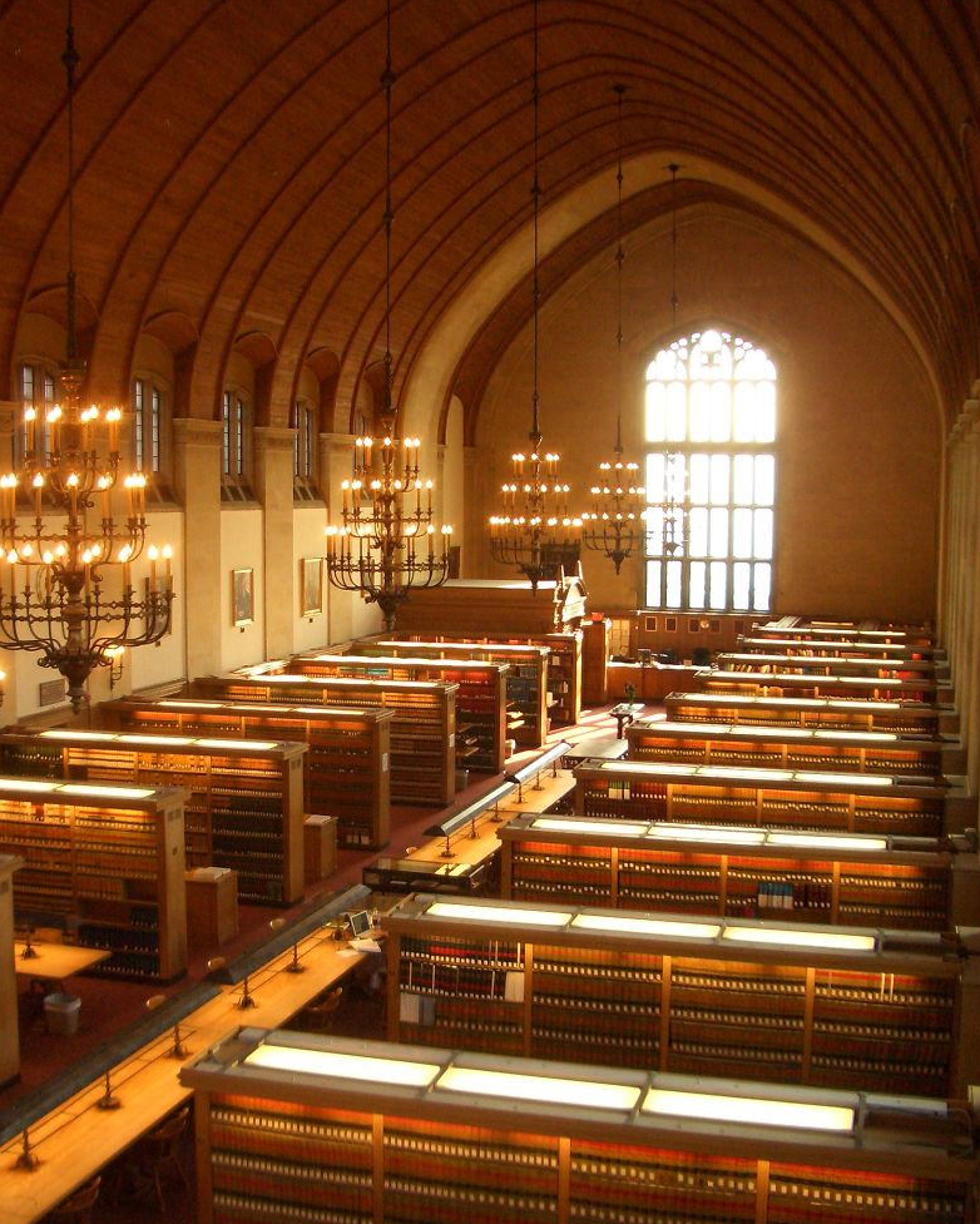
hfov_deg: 36.5
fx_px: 1486
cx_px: 432
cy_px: 686
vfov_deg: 44.7
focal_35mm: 41
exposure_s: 1/80
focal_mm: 5.8
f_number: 2.6
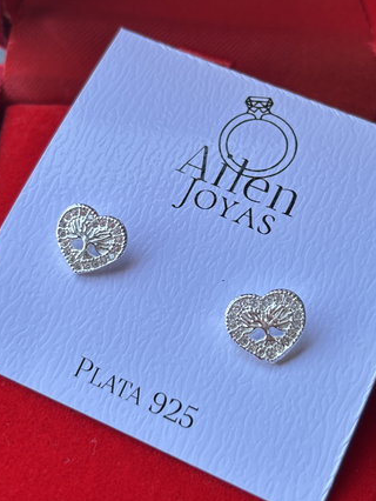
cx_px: 199
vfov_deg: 29.8
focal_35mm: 65
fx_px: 940
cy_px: 233
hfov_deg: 22.6
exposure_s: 1/327
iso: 32
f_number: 1.6
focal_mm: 5.96
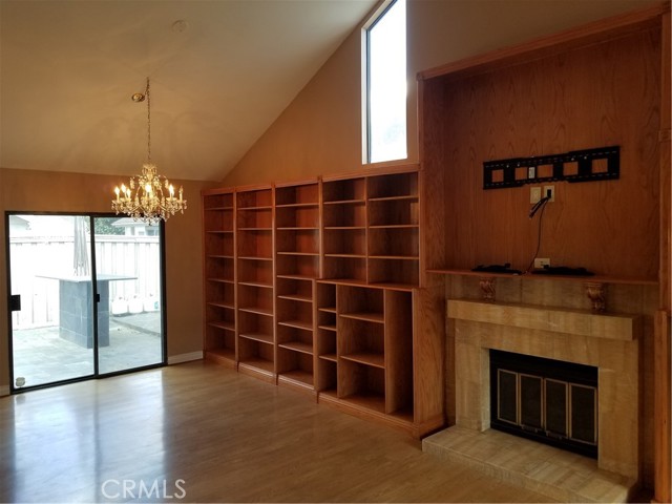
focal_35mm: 26
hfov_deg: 67.3
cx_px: 336
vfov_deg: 53.1
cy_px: 252
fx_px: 505
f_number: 1.7
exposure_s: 1/60
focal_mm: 4.2
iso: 40
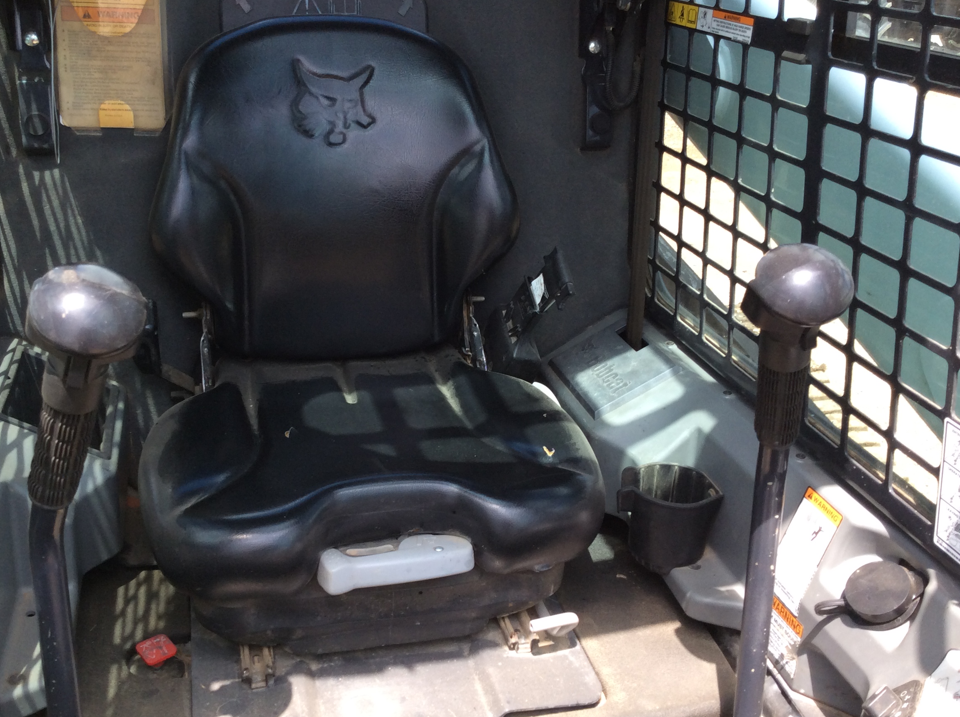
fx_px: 997
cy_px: 356
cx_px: 429
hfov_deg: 51.3
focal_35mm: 36
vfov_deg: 39.6
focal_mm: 3.3
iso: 32
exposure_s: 1/334
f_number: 2.4
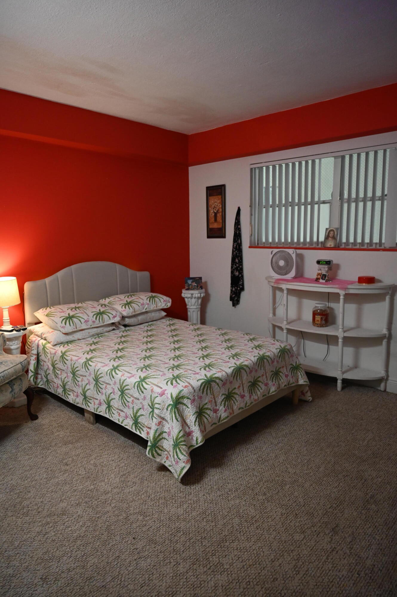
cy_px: 298
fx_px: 398
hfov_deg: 53.1
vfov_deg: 73.8
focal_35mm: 24
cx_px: 198
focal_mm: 24
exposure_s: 1/100
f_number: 4
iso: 3200
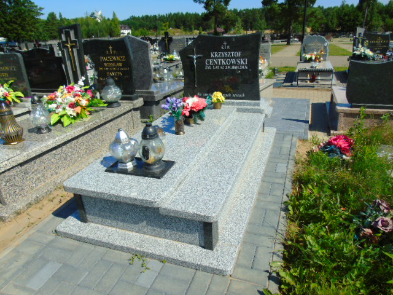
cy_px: 148
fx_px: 284
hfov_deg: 69.4
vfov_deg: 54.9
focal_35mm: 25
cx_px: 196
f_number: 3.6
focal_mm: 4.4
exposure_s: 1/1000
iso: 80
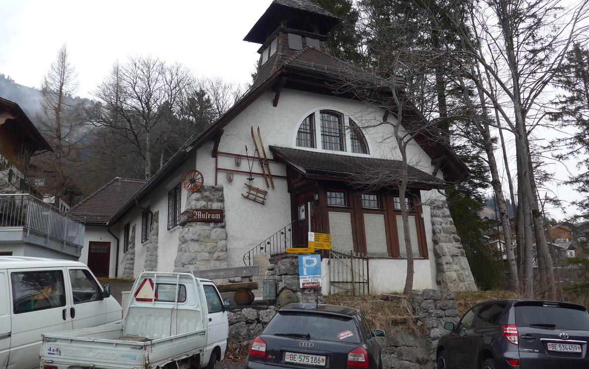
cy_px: 155
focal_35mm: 31
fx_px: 498
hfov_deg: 61.2
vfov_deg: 40.5
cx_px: 293
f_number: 2.8
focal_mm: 6
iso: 80
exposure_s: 1/400
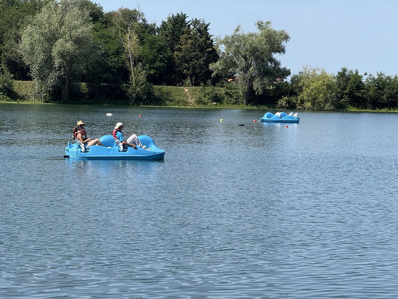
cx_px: 199
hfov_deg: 16.4
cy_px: 150
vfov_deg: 12.3
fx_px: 1380
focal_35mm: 120
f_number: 2.8
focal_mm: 15.66
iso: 50
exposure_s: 1/1271
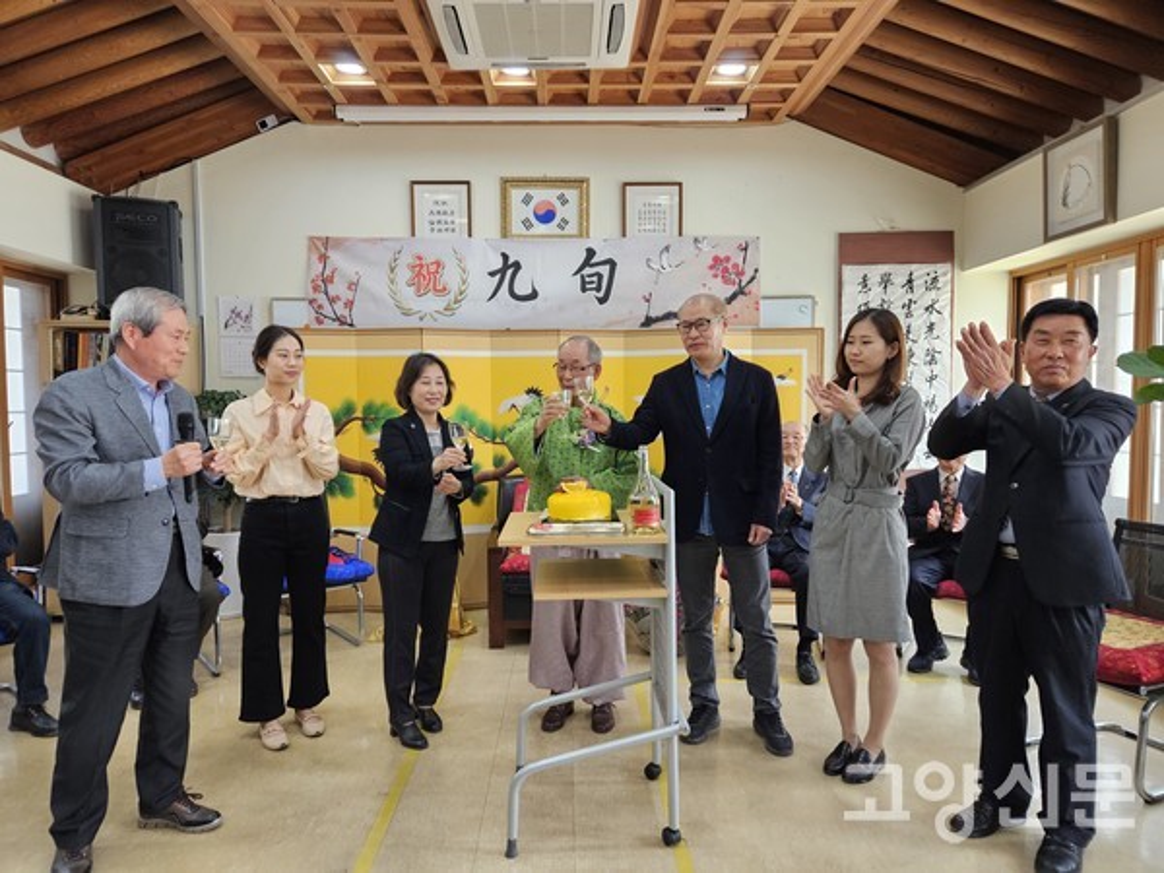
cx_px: 582
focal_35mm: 23
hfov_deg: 73.9
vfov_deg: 58.9
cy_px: 436
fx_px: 773
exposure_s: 1/120
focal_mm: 5.4
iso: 200
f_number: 1.8
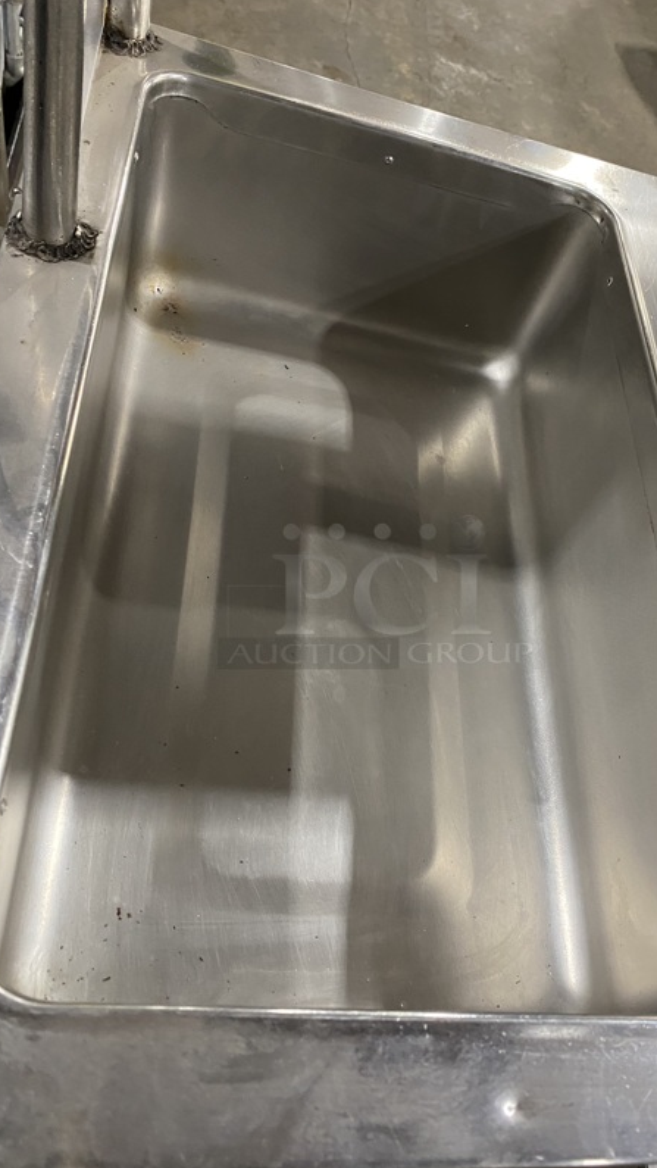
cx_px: 382
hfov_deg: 40.1
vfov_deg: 66.1
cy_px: 592
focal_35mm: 29
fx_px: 898
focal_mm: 4.25
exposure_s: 1/60
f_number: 1.8
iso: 250
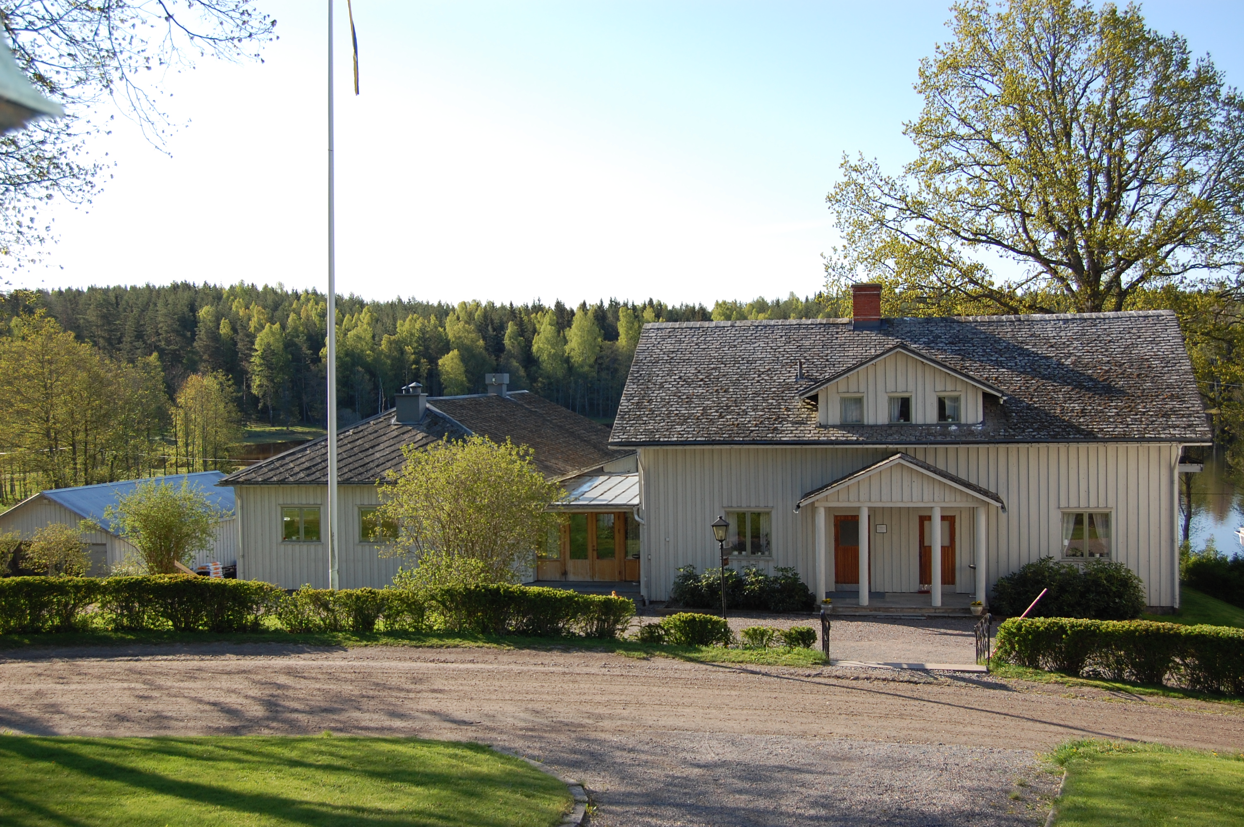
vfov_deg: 34.1
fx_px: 1346
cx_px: 622
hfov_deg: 49.6
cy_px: 414
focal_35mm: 39
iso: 250
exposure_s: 1/500
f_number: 5.6
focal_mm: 26
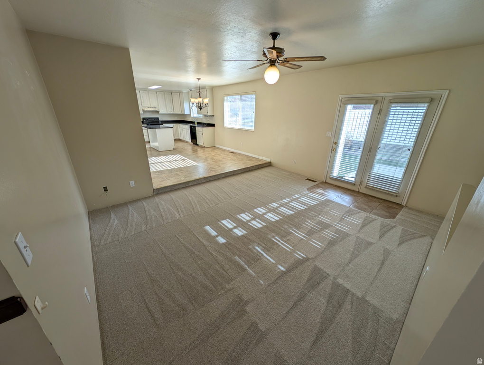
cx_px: 242
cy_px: 182
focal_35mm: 12
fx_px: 168
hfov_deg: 110.5
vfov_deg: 94.6
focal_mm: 2.23
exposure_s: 1/137
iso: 38
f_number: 1.95
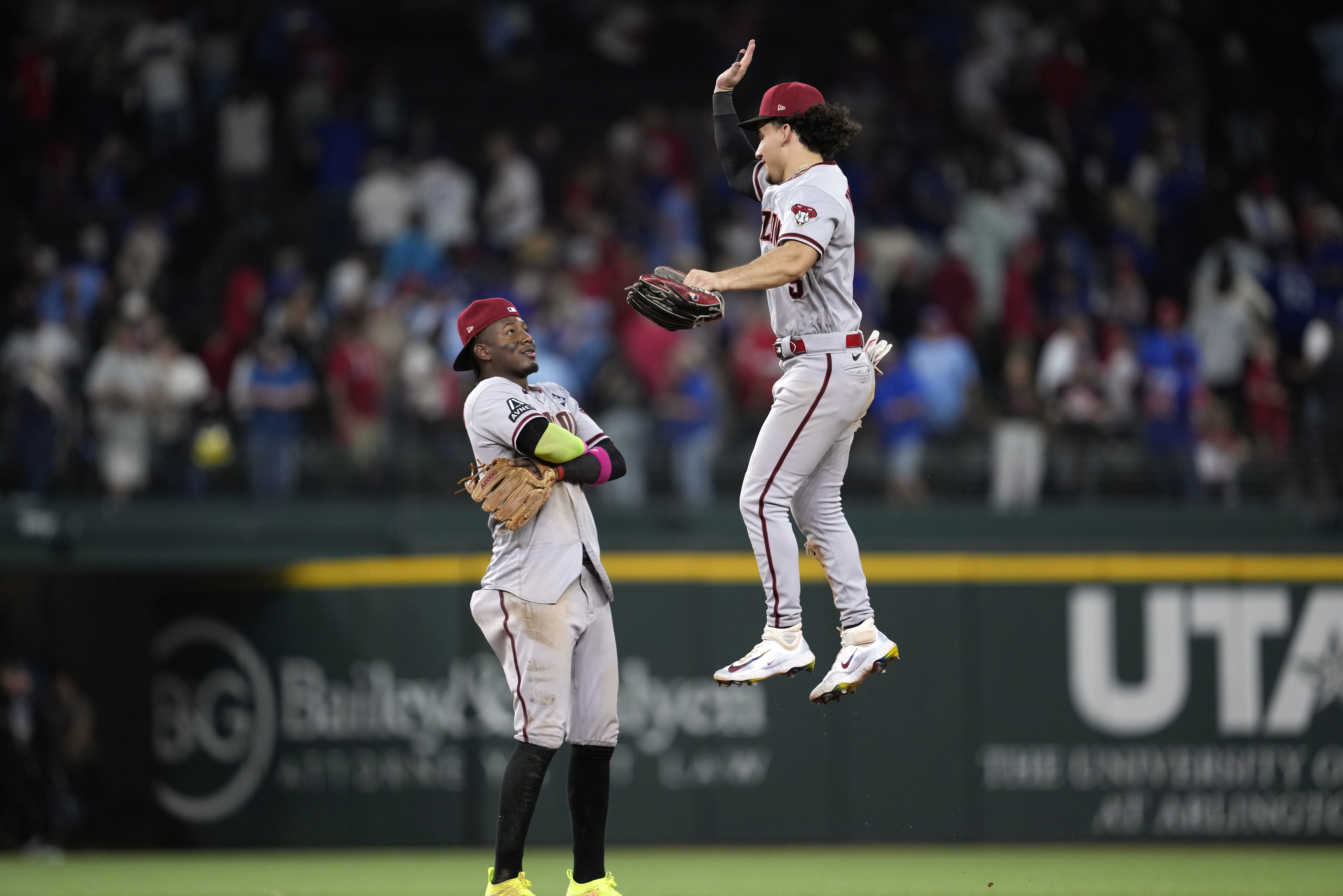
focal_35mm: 400
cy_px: 448
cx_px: 672
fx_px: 14921
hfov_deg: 5.2
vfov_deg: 3.4
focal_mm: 400
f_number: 2.8
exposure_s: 1/2000
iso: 2000
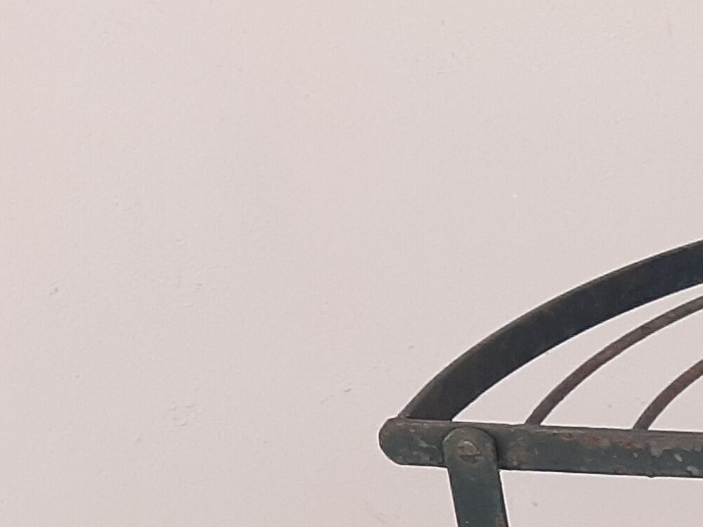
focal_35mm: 105
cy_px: 885
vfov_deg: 13.0
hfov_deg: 15.9
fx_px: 2133
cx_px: 1261
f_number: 1.7
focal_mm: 3.93
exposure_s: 1/370
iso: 40
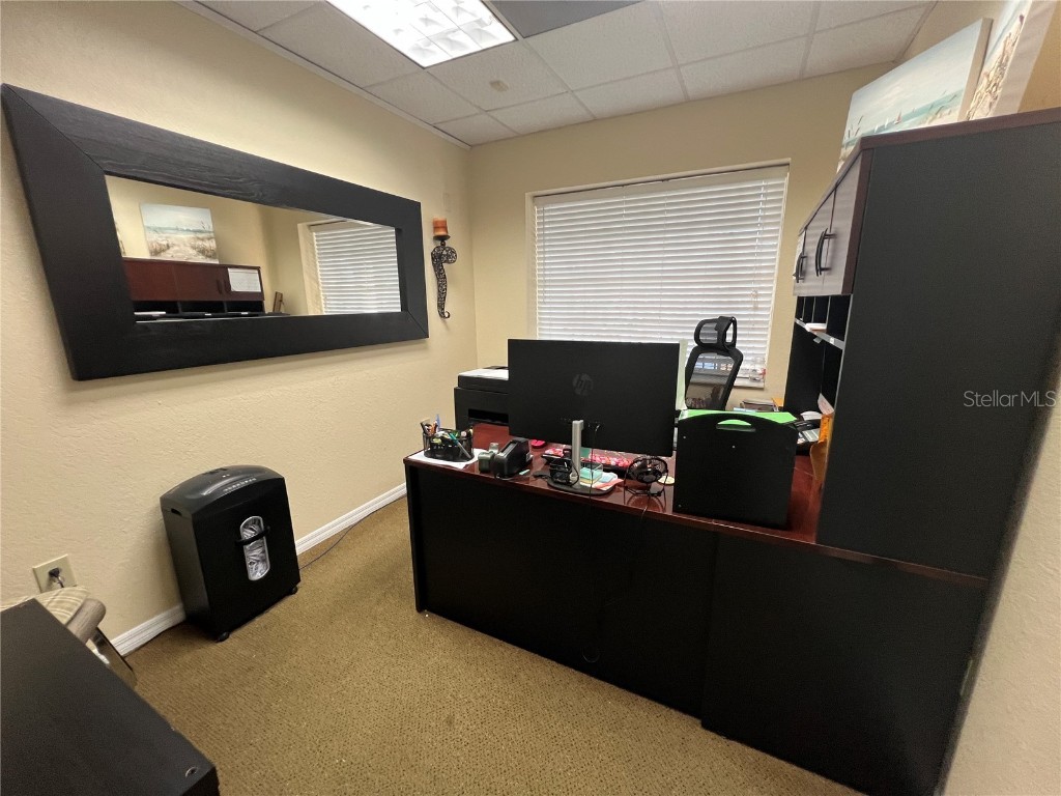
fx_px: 398
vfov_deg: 89.9
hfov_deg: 106.2
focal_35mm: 13
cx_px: 530
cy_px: 398
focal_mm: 1.57
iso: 200
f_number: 1.8
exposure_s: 1/120
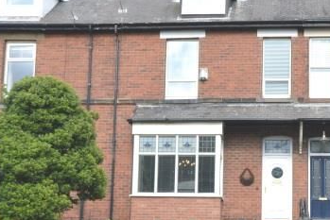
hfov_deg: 23.1
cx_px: 204
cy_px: 153
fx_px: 807
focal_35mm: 88
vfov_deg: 15.5
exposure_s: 1/250
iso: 200
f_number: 8
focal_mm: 20
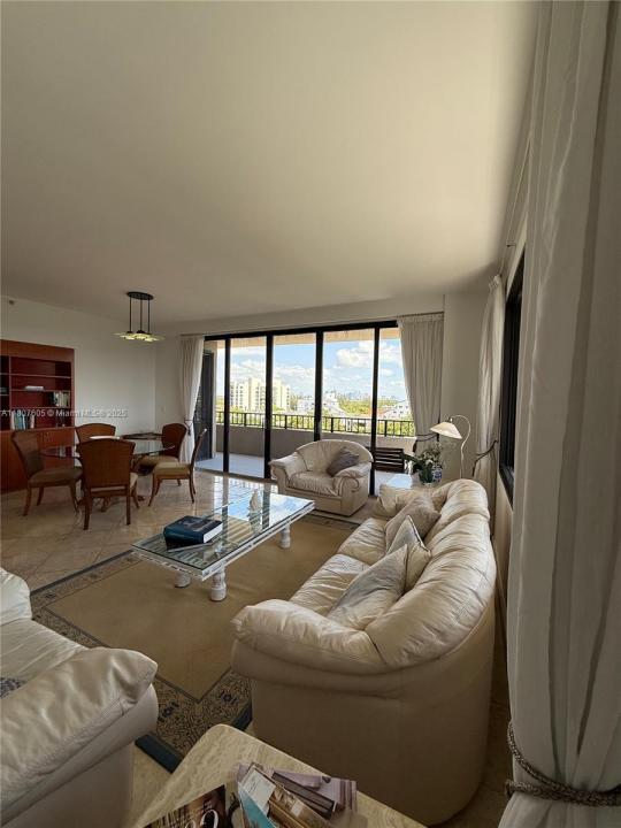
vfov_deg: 102.1
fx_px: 335
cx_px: 310
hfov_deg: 85.7
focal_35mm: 14
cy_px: 414
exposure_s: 1/395
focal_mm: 2.22
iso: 64
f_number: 2.2
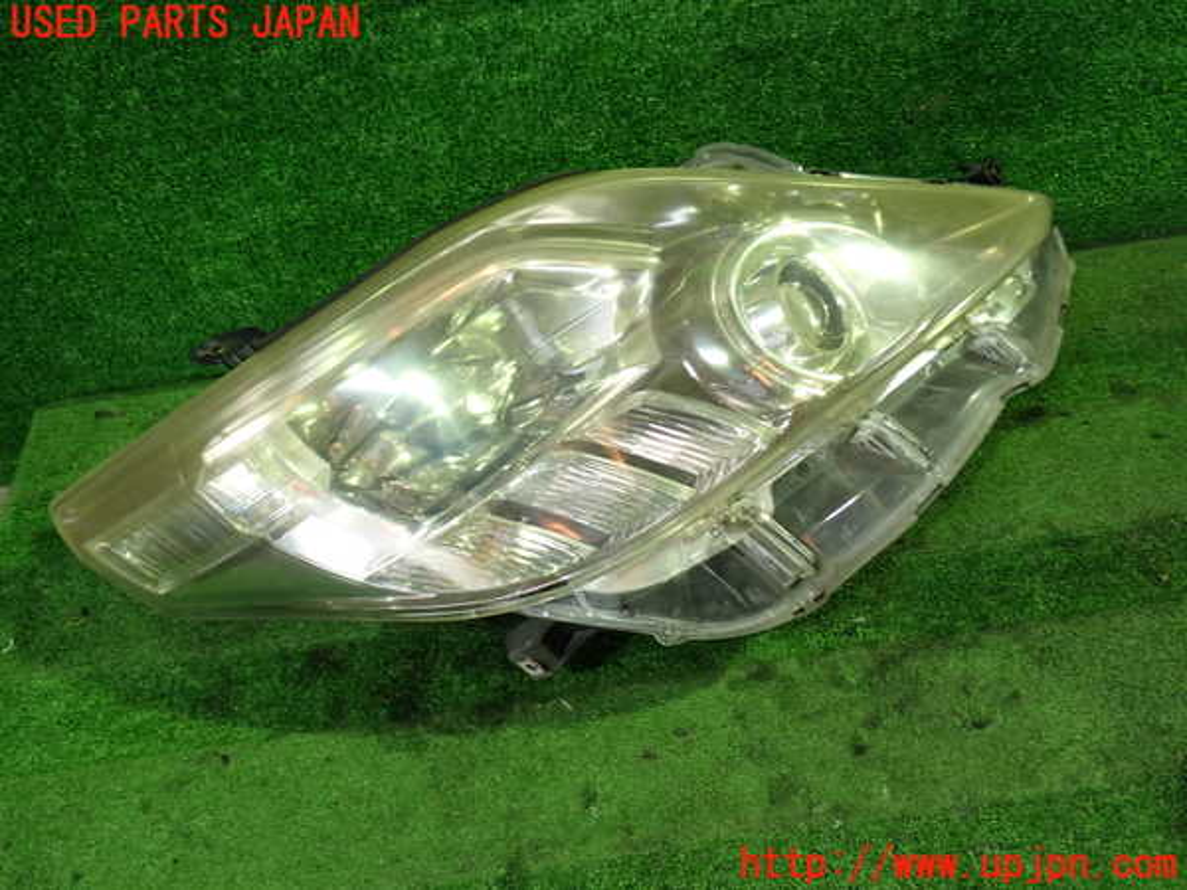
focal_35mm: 30
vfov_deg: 46.8
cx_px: 594
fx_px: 1029
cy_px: 445
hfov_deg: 60.0
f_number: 2.3
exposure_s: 1/30
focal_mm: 5.4
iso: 320
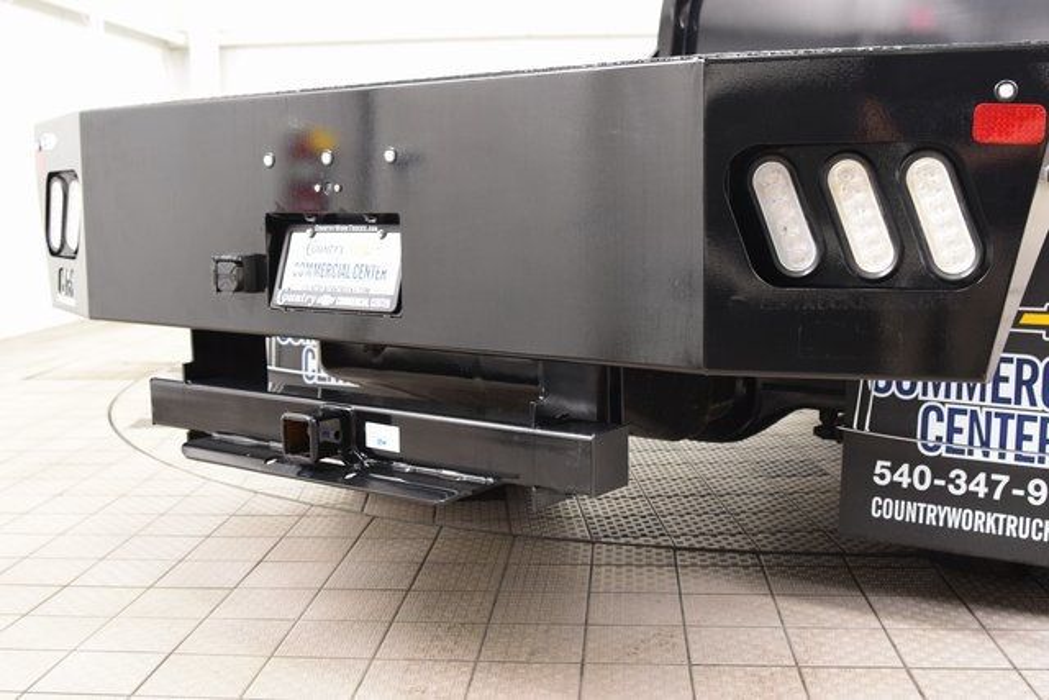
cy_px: 350
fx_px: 1268
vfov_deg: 30.9
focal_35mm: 44
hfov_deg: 45.0
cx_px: 524
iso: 1600
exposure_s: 1/60
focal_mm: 29
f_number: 4
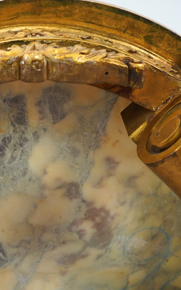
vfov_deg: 21.0
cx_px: 38
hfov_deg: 13.3
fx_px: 773
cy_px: 219
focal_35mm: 98
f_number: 5
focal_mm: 40
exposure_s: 1/60
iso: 400
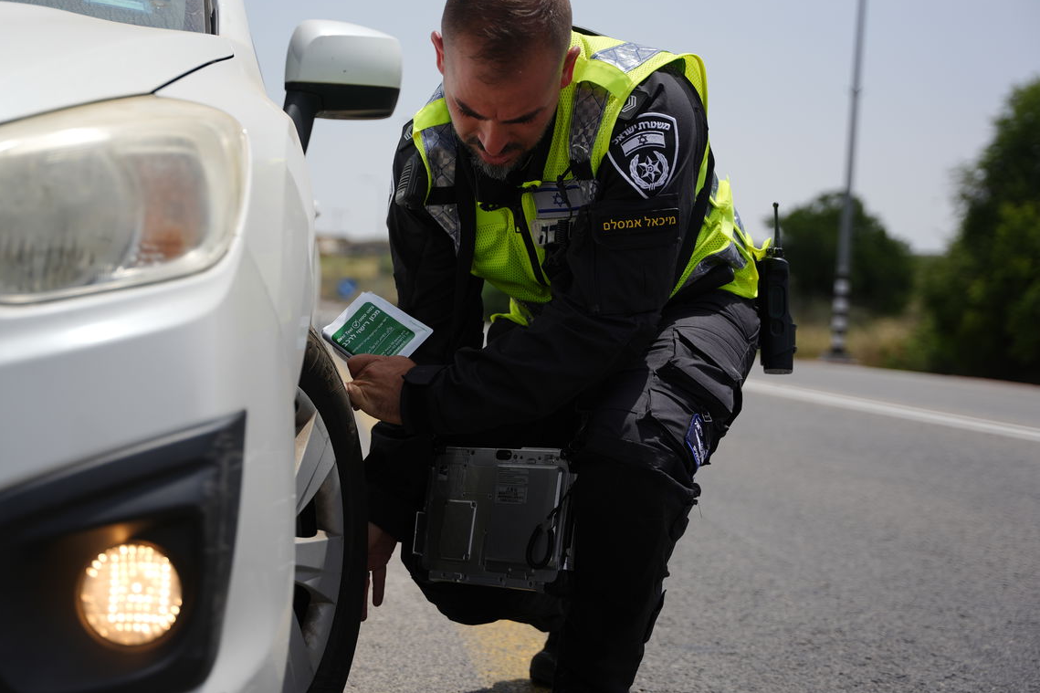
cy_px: 297
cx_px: 430
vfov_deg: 22.8
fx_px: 1718
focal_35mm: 59
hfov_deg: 33.6
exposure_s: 1/2500
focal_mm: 48.4
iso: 100
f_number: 2.8
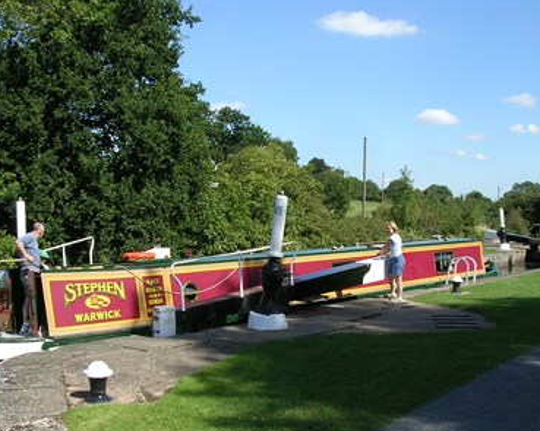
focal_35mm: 45
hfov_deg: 41.0
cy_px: 241
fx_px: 719
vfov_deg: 33.4
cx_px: 215
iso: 100
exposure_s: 1/184
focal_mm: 5.8
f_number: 5.6
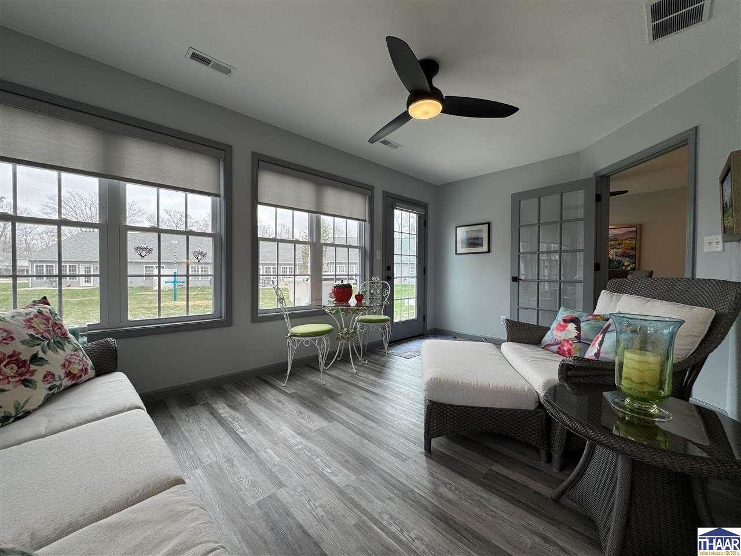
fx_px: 300
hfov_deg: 102.1
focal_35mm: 14
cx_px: 370
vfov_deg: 85.7
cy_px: 278
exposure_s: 1/122
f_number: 2.2
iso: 40
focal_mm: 2.22
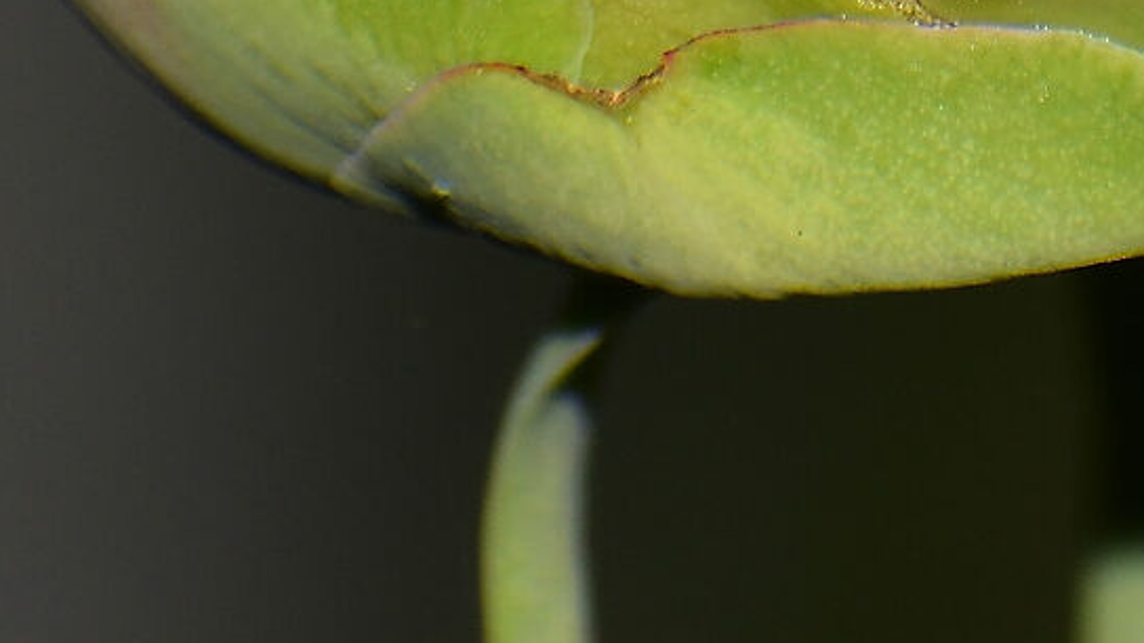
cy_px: -832
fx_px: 88394
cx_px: 974
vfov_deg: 0.4
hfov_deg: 0.7
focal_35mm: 2914
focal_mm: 420
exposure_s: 1/200
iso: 100
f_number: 14
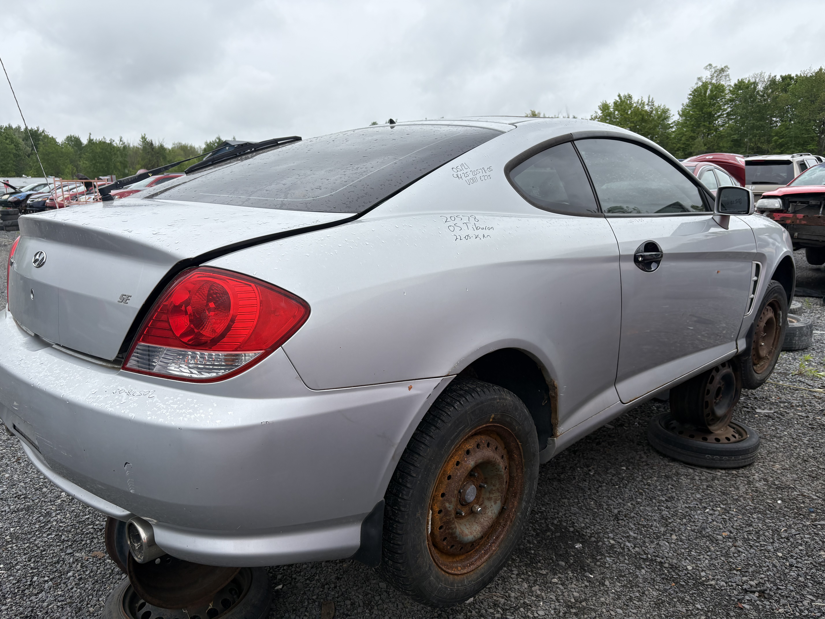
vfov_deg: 53.1
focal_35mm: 26
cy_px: 310
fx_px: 620
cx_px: 412
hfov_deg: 67.3
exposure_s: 1/1706
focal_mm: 5.96
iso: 50
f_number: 1.6
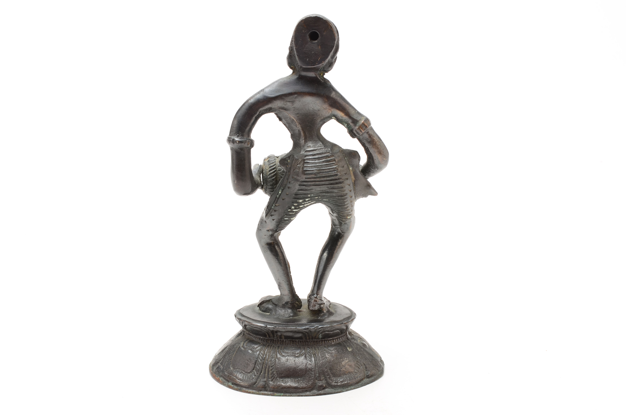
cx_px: 313
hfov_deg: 36.9
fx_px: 937
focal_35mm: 54
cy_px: 208
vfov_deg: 25.0
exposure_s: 1/160
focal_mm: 36
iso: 100
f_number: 18
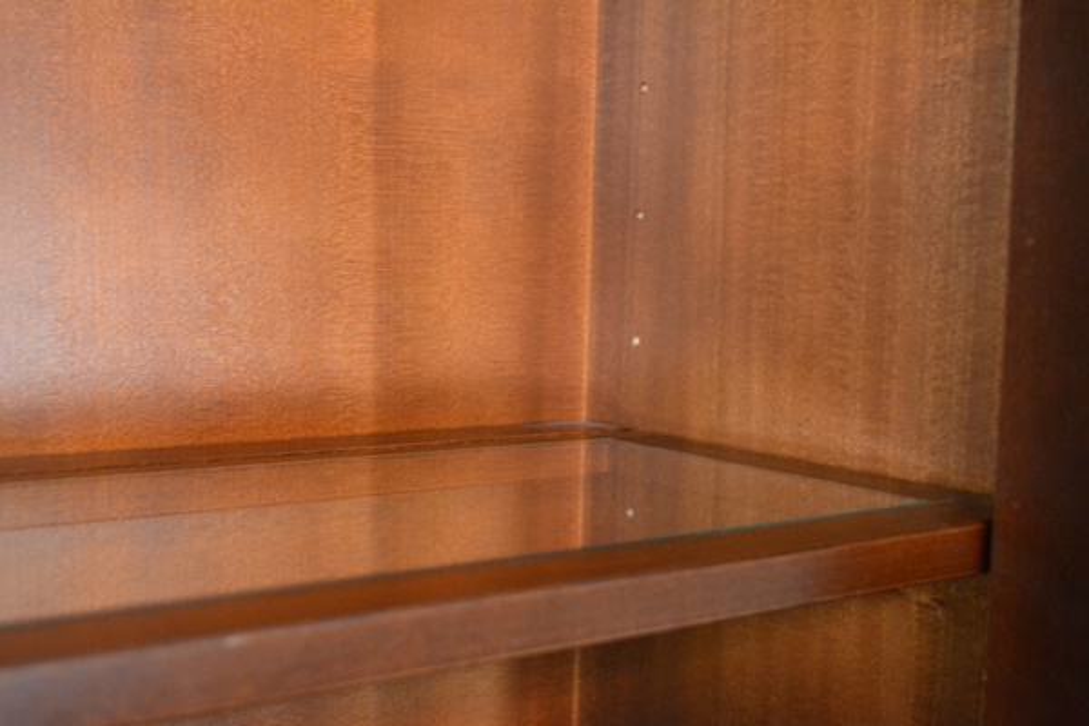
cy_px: 363
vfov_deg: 28.1
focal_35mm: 48
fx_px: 1452
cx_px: 544
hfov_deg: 41.1
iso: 3200
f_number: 4.8
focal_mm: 32
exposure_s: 1/20
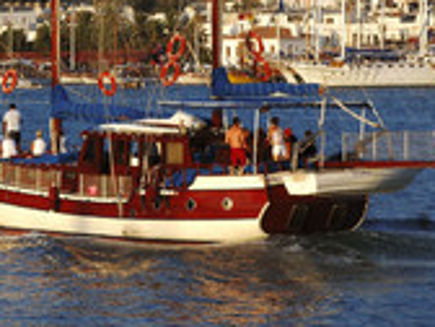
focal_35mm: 224
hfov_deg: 8.8
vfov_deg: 6.6
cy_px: -29
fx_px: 2815
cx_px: -25
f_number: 7.1
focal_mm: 62
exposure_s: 1/320
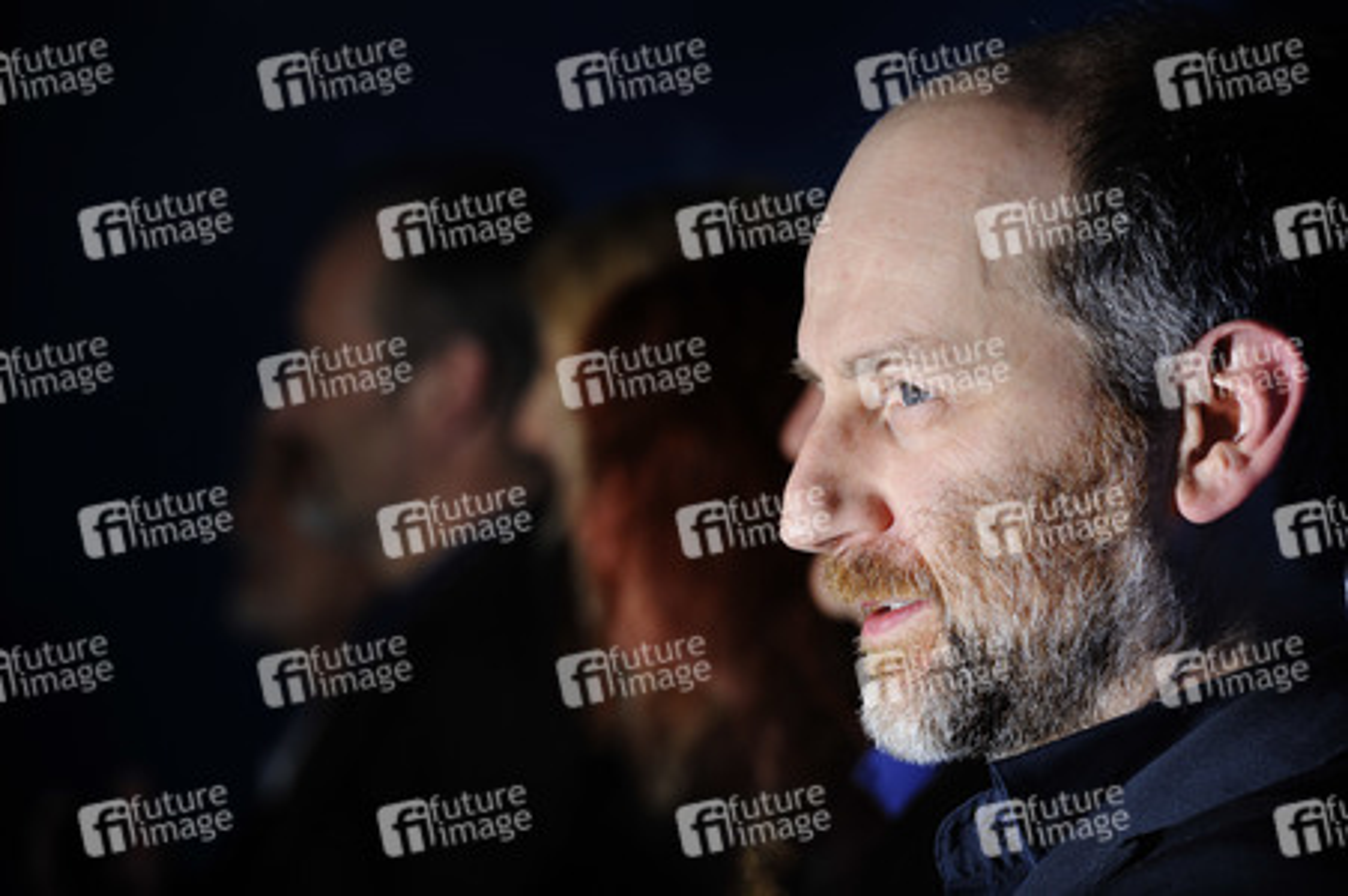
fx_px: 7483
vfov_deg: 6.9
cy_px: 448
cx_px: 674
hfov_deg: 10.3
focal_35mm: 200
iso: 400
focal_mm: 200
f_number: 8
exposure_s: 1/200
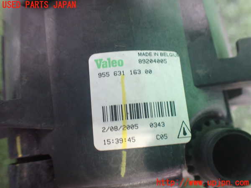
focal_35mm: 30
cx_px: 126
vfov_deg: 46.8
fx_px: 218
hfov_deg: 60.0
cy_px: 94
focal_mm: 5.4
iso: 800
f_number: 2.3
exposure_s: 1/30
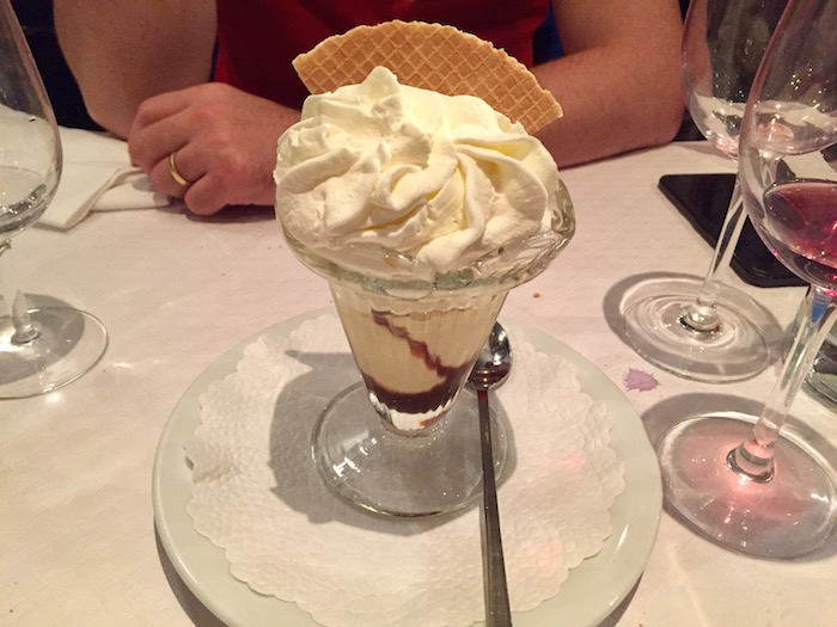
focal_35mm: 29
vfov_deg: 48.2
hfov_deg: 61.7
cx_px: 418
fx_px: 701
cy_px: 314
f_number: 2.2
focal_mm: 4.15
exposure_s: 1/25
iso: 250
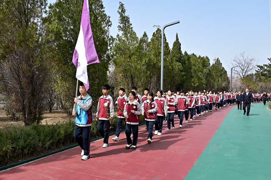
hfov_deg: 69.4
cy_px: 90
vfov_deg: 49.5
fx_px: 196
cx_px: 136
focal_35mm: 26
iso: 160
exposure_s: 1/500
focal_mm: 26
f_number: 6.3
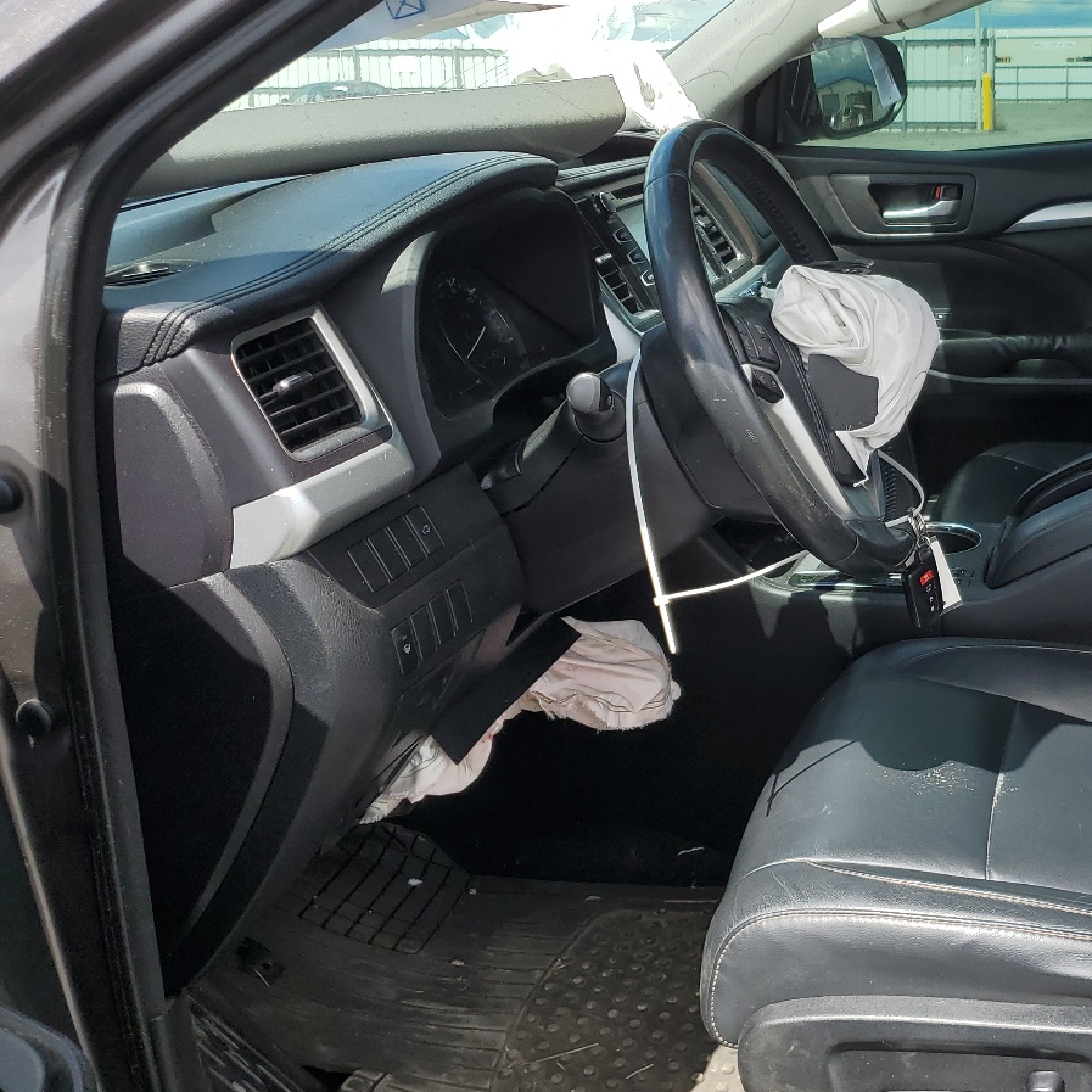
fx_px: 1463
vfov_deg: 40.9
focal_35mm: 41
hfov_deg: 38.6
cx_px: 942
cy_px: 562
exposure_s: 1/1111
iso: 50
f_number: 1.5
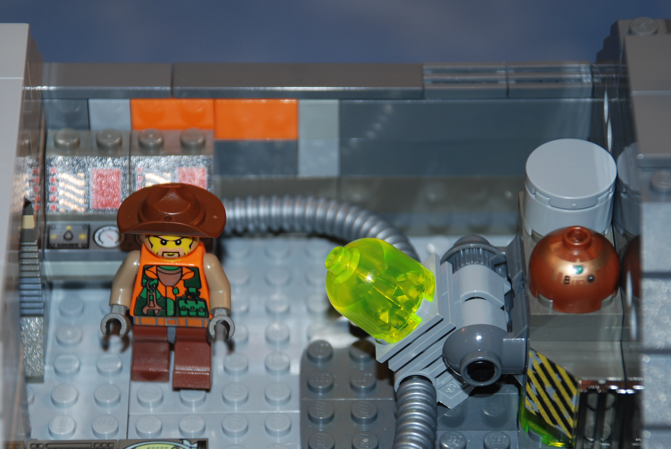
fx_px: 3258
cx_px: 324
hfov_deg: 11.8
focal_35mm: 175
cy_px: 262
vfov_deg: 7.9
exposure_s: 1/2
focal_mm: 95
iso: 200
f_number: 5.6
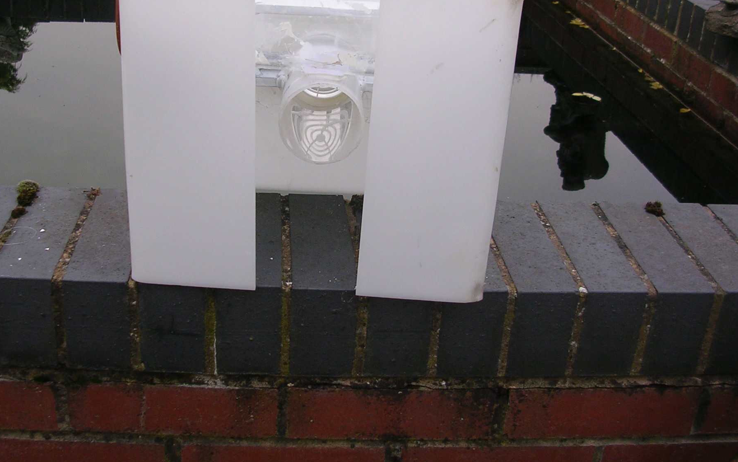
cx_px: 334
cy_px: 163
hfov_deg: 43.4
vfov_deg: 27.9
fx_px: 925
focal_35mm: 46
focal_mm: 5.8
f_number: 2.8
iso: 50
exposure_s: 1/54.7
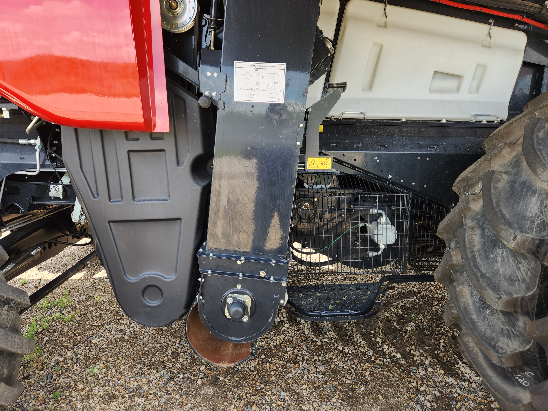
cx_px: 274
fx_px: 364
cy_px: 206
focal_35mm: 23
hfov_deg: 73.9
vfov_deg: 58.9
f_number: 1.8
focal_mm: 5.4
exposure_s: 1/180
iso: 25
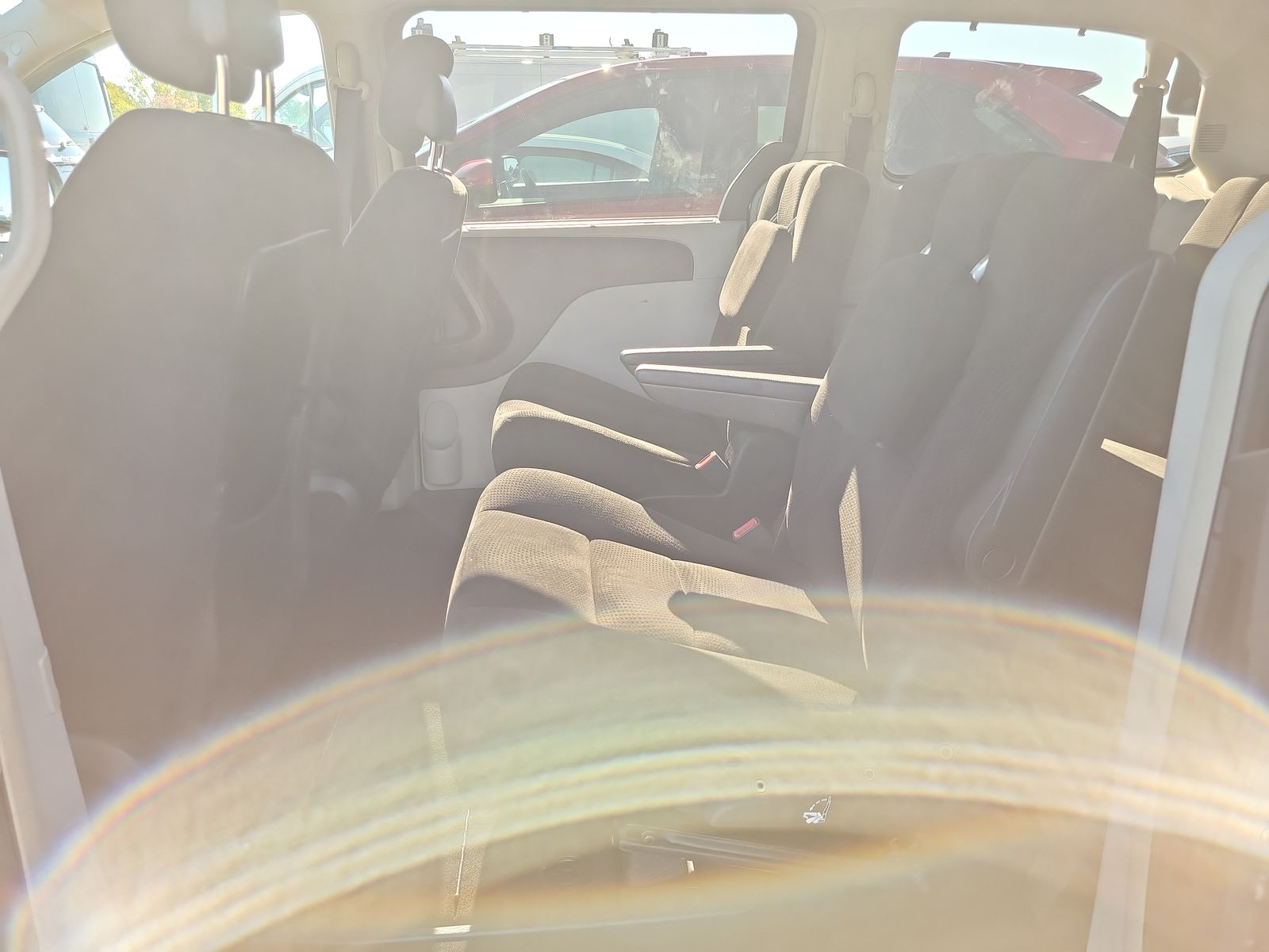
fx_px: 880
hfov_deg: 71.6
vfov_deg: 56.8
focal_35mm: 24
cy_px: 476
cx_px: 634
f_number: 1.8
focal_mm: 6.7
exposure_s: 1/59
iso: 95
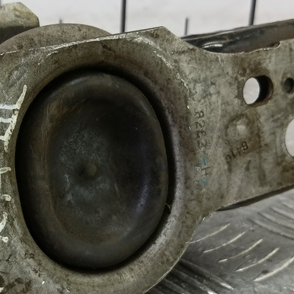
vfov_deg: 31.4
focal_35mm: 54
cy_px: 197
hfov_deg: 30.5
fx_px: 519
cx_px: 41
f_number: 1.6
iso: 170
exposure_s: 1/50
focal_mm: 4.11
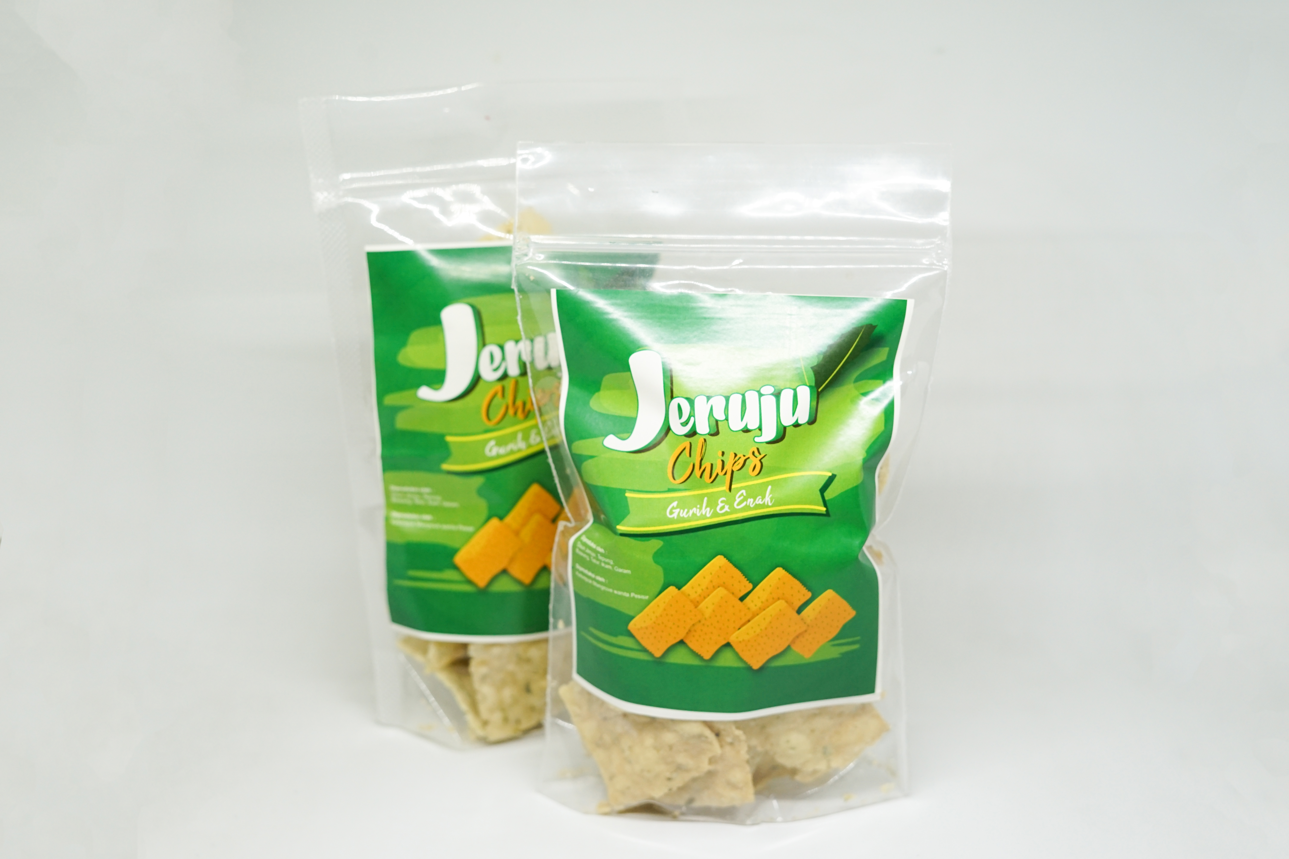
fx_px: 1790
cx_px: 644
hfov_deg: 39.6
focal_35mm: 50
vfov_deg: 27.0
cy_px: 430
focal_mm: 50
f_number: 4.5
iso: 800
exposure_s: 1/250
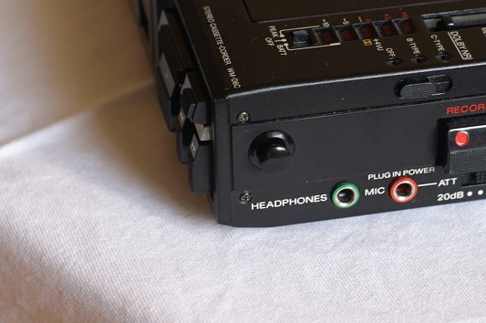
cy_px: 109
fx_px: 1942
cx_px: 411
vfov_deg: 9.5
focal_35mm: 144
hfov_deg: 14.2
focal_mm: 50
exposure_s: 1/15
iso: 400
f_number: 5
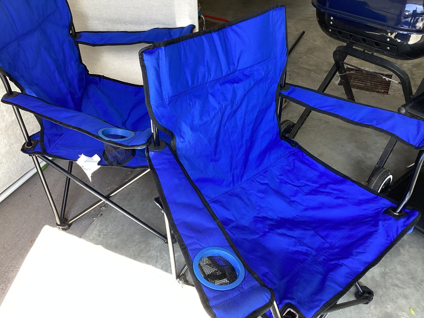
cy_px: 159
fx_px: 380
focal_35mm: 31
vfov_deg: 45.4
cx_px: 212
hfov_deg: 58.3
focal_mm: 3.3
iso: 80
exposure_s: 1/120
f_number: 2.4
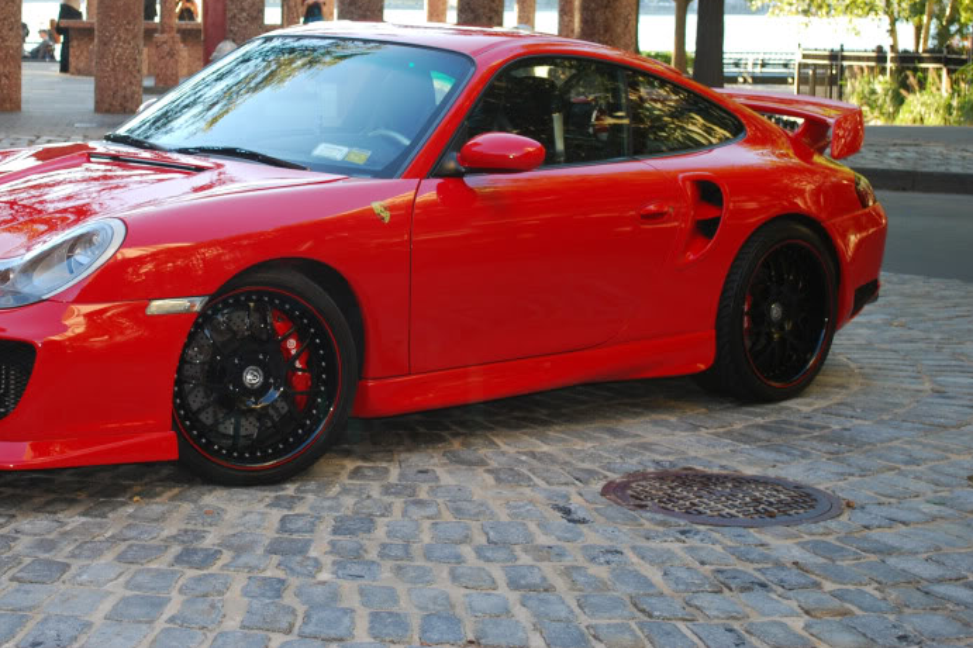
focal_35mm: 89
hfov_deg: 22.8
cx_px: 302
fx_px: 2404
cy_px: 170
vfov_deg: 15.3
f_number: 5.3
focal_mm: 40
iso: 220
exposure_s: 1/60
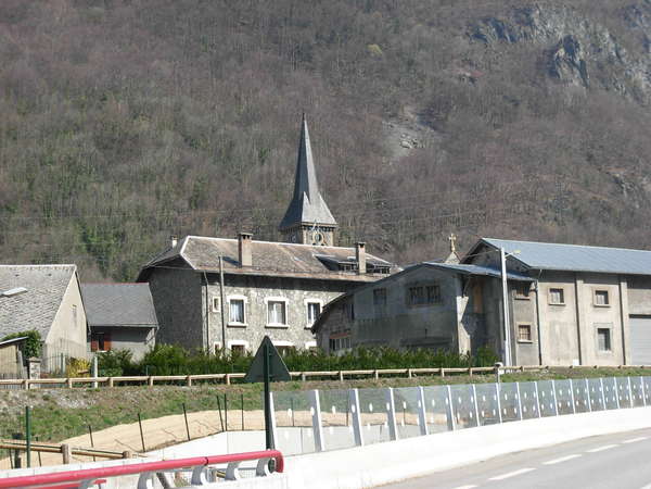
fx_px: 1429
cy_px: 244
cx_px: 326
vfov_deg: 19.4
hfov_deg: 25.7
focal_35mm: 76
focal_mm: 12.5
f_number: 3.6
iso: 79
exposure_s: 1/512
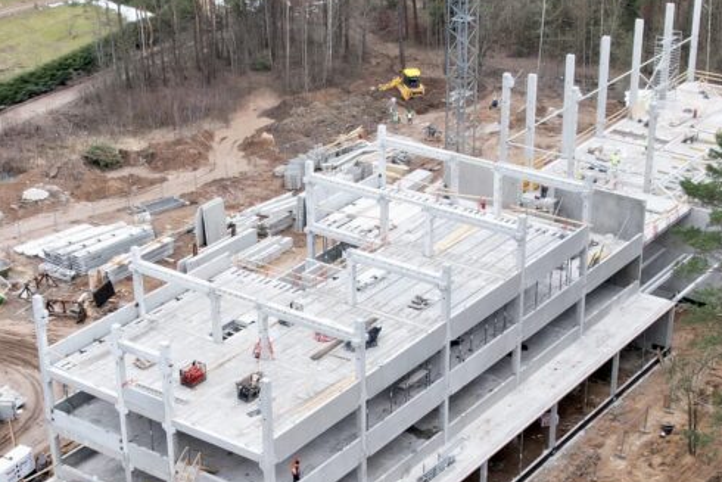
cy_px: 344
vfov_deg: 28.9
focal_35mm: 46
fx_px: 923
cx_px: 256
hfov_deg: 42.3
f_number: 2.8
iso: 130
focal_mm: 8.38
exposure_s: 1/240
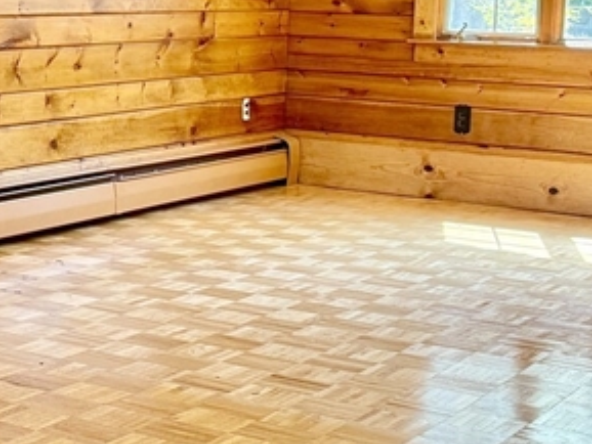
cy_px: 100
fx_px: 1454
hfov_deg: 20.4
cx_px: -242
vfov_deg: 17.3
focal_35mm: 85
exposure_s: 1/176
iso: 200
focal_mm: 6.76
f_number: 1.78
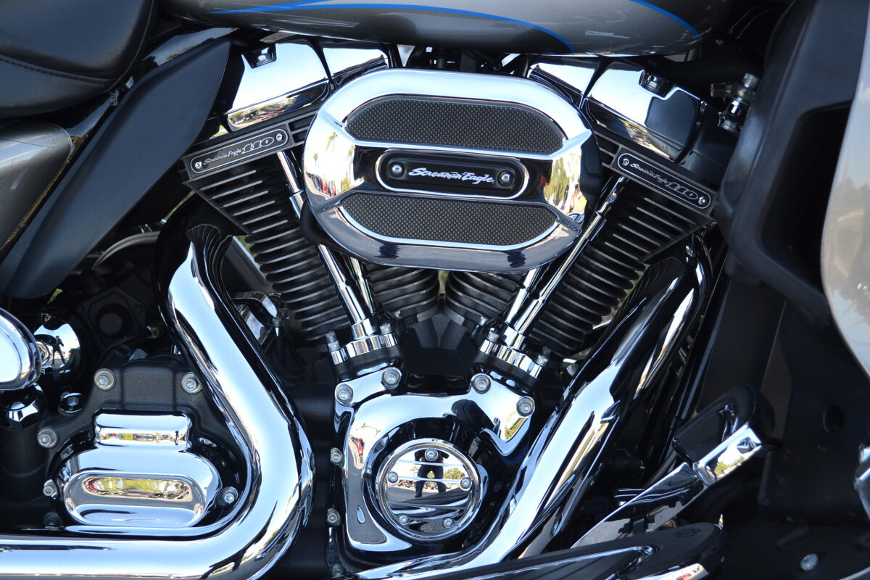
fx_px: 1305
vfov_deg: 25.1
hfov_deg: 36.9
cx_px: 435
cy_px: 290
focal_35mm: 54
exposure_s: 1/125
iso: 220
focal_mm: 36
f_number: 5.6
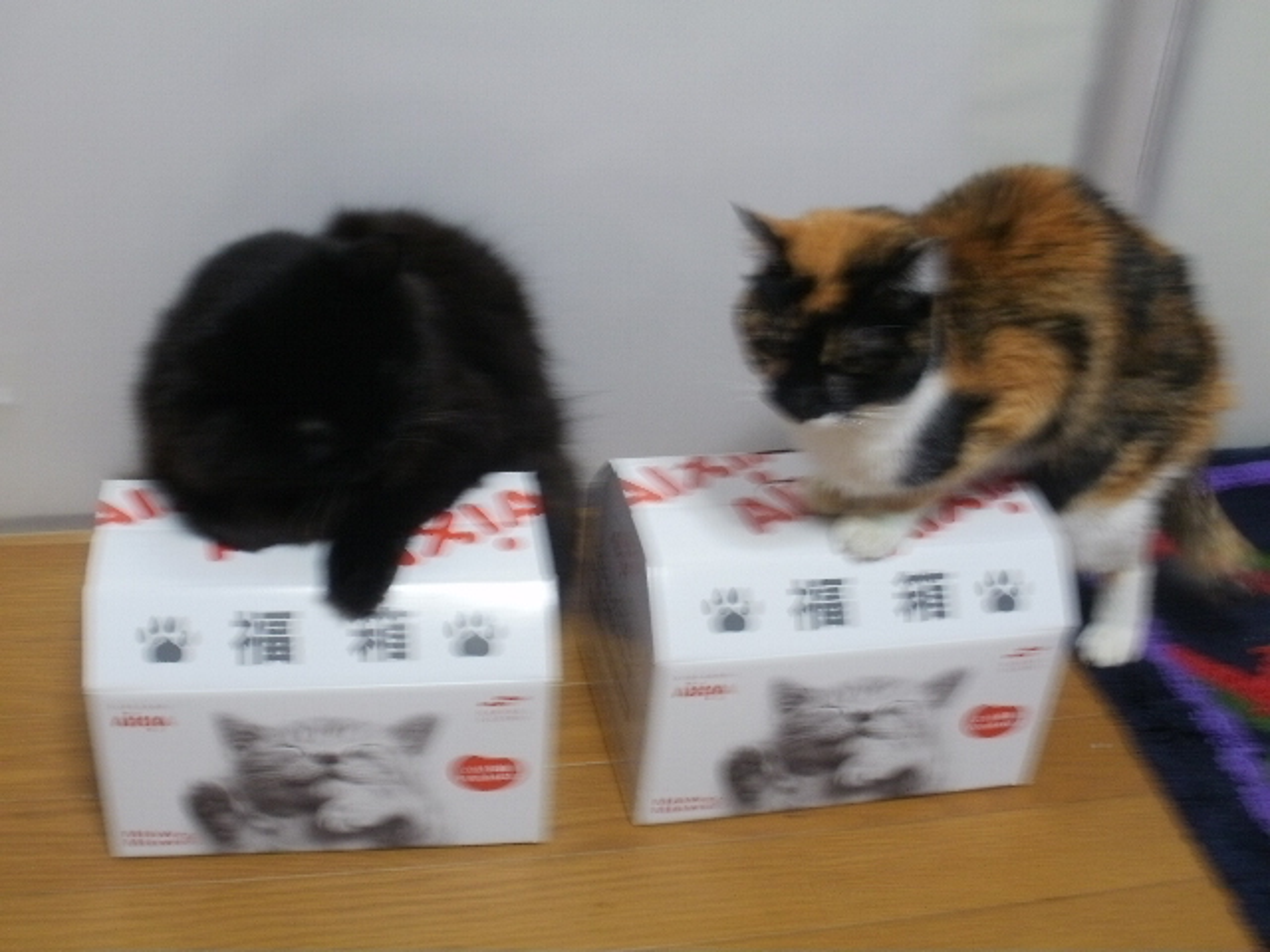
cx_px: 635
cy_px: 476
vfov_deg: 32.9
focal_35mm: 44
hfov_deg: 42.9
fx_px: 1614
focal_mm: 7.7
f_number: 4
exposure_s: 1/3
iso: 125
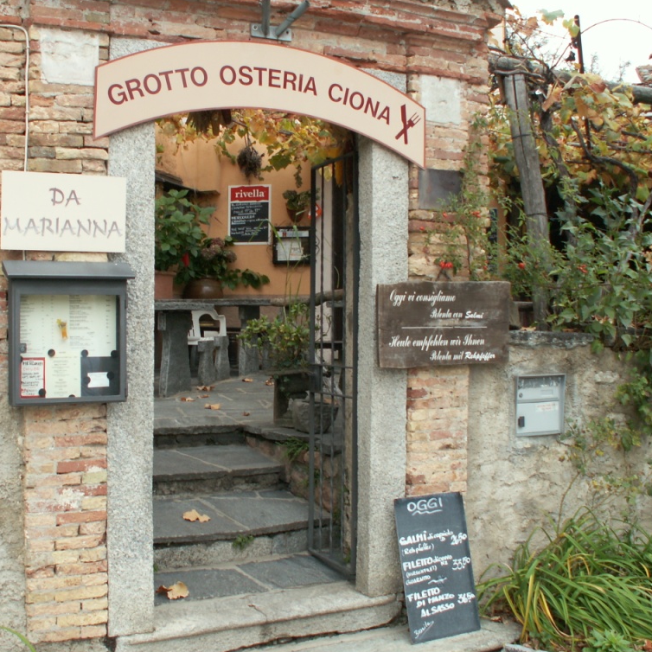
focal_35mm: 42
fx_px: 895
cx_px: 273
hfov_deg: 39.9
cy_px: 323
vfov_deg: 40.0
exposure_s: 1/60
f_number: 4
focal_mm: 5.86
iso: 50
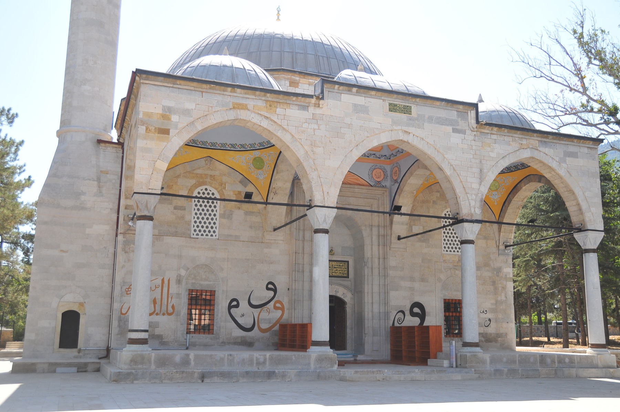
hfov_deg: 53.2
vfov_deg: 36.8
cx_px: 310
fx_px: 619
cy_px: 206
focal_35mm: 36
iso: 320
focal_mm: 24
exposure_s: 1/1250
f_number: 3.8
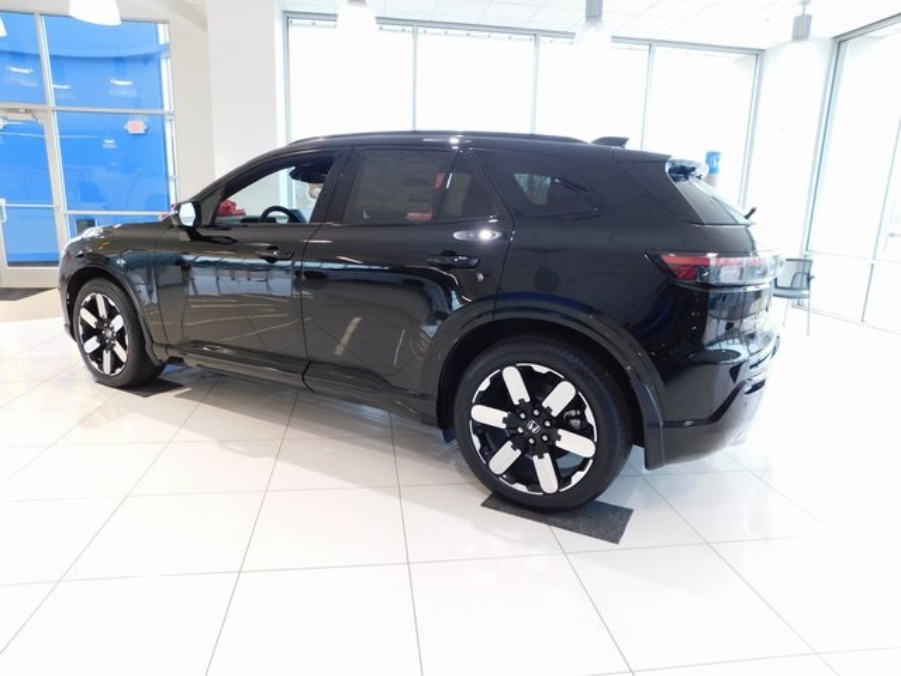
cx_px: 450
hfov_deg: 73.9
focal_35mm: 23
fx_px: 599
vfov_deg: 58.9
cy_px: 338
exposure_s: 1/30
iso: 140
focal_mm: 4
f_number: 3
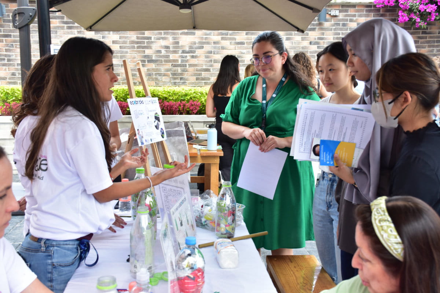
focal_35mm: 40
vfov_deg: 33.0
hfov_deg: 47.9
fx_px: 495
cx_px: 220
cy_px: 146
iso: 250
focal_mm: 27
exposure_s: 1/100
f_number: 5.6
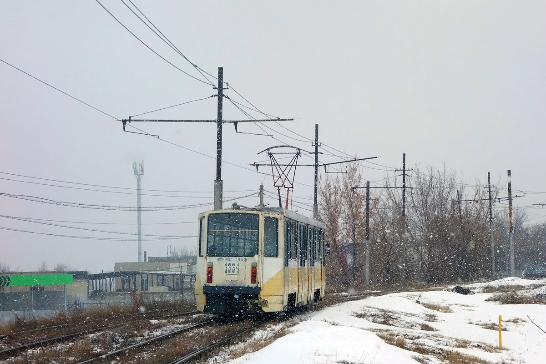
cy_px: 182
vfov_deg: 18.7
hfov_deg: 27.7
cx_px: 273
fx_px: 1107
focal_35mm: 73
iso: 125
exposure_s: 1/500
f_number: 6.3
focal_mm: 27.22
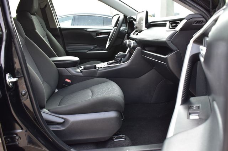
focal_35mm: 34
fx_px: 218
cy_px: 76
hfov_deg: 55.1
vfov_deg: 38.3
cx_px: 114
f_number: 8
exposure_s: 1/50
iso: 400
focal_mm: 23
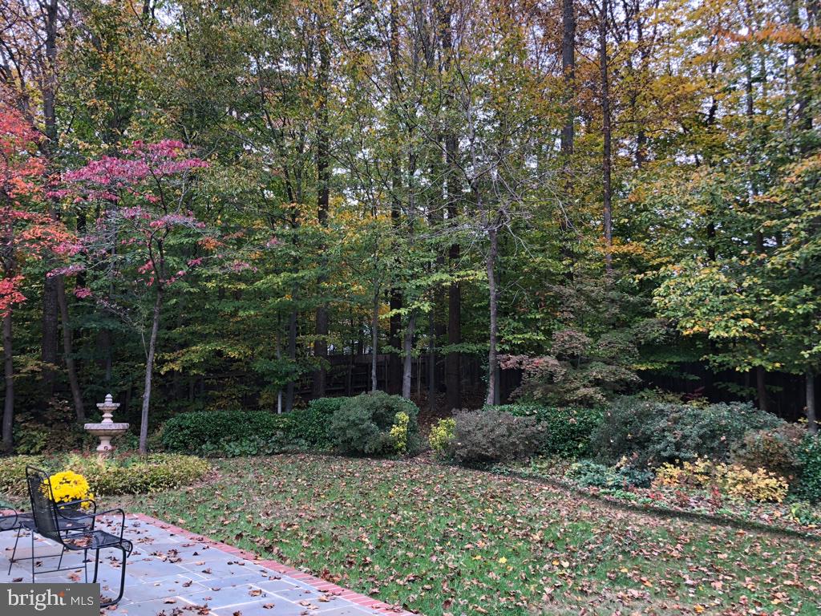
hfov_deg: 63.4
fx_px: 664
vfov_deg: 49.7
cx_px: 410
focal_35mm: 28
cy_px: 308
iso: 32
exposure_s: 1/120
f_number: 1.8
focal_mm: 3.99
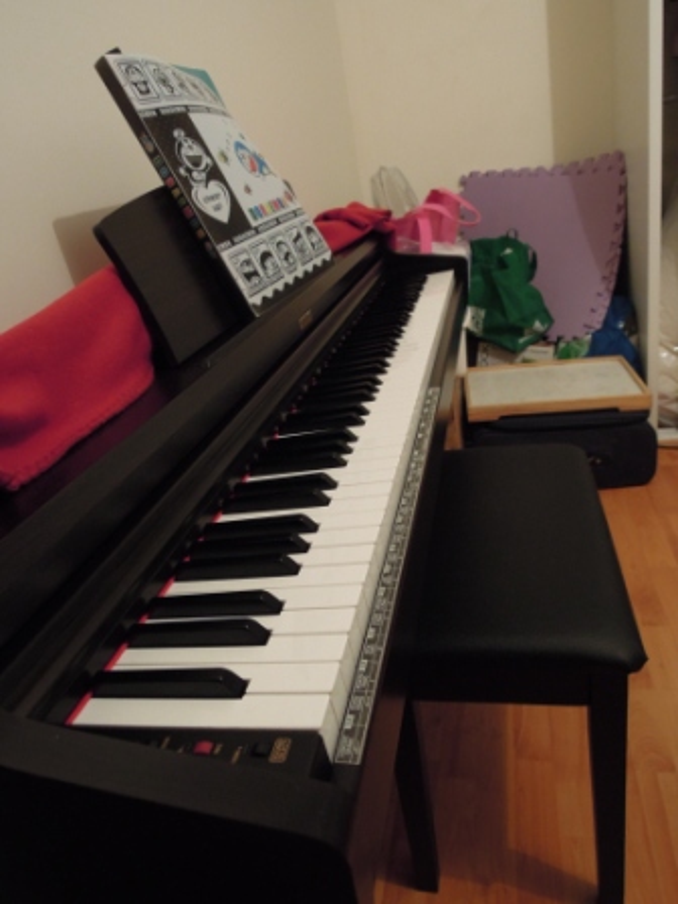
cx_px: 339
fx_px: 627
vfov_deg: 71.6
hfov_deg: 56.8
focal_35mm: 24
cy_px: 452
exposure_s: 1/15
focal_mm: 4.3
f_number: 2.8
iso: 500
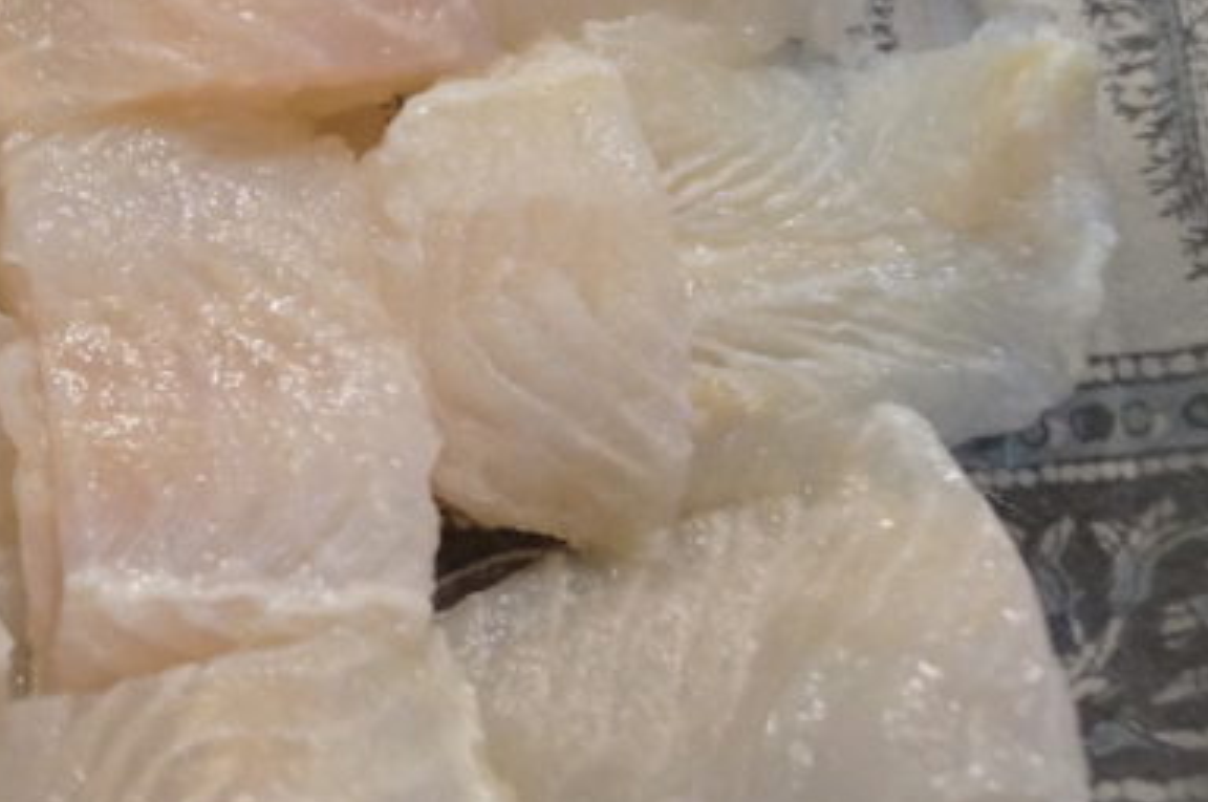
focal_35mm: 96
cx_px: -239
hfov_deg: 20.0
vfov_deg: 14.1
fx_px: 3217
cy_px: 181
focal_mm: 24
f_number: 4
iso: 3200
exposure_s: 1/50
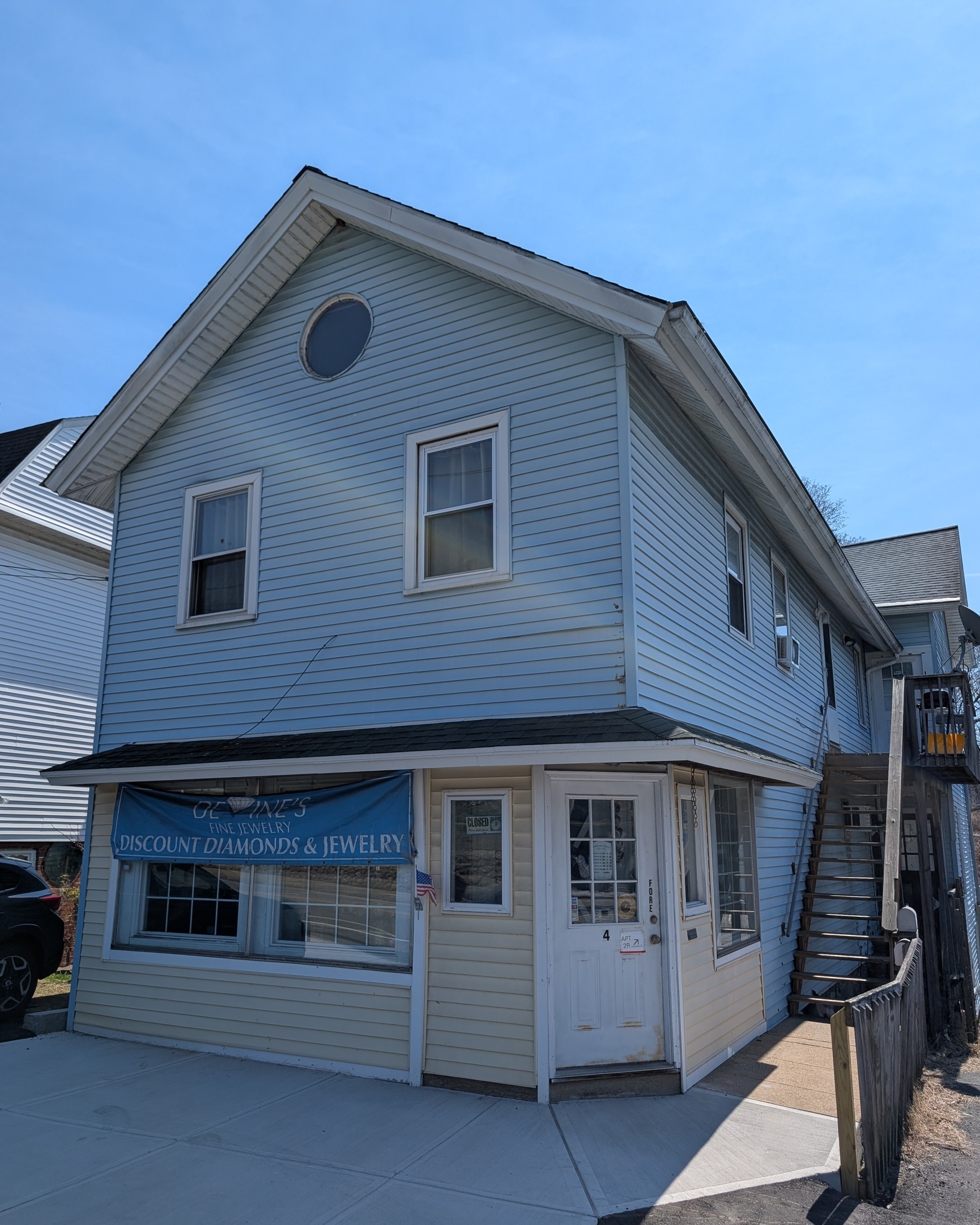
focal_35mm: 25
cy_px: 635
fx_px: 906
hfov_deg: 56.8
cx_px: 489
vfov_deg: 68.1
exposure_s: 1/1706
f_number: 1.68
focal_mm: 6.9
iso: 23
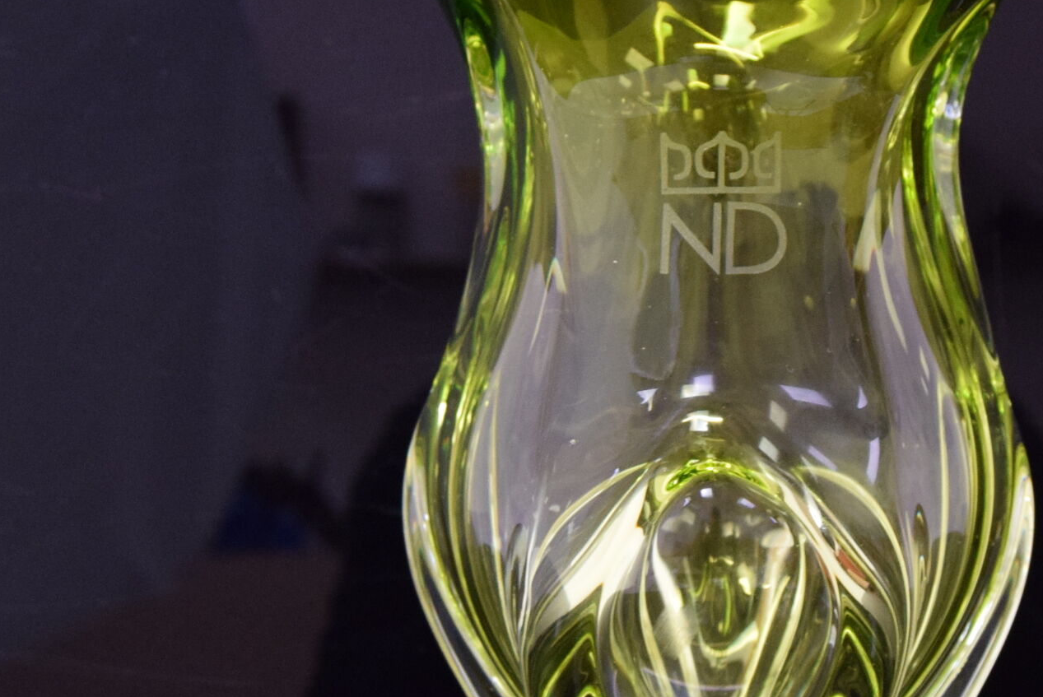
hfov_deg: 23.7
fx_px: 2465
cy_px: 383
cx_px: 726
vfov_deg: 16.1
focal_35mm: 85
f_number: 5
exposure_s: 1/100
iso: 1600
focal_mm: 24
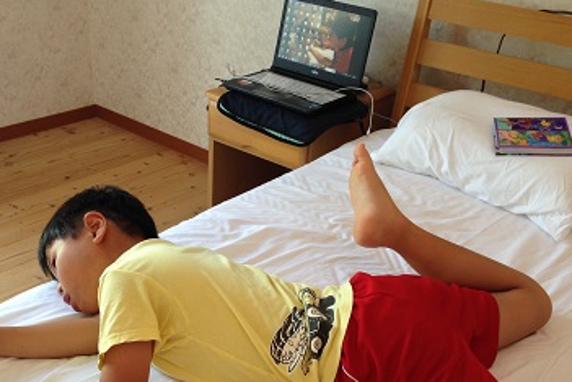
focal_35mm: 48
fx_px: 763
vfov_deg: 27.8
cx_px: 236
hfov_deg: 41.0
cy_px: 266
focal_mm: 4.12
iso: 50
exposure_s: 1/24
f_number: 2.4
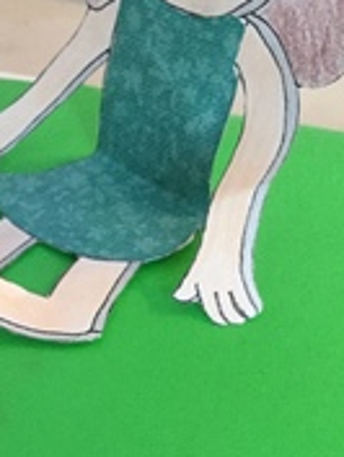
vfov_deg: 22.3
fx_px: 1112
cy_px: 472
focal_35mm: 84
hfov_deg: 16.5
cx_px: -114
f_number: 2.4
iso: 125
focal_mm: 3.3
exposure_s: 1/30
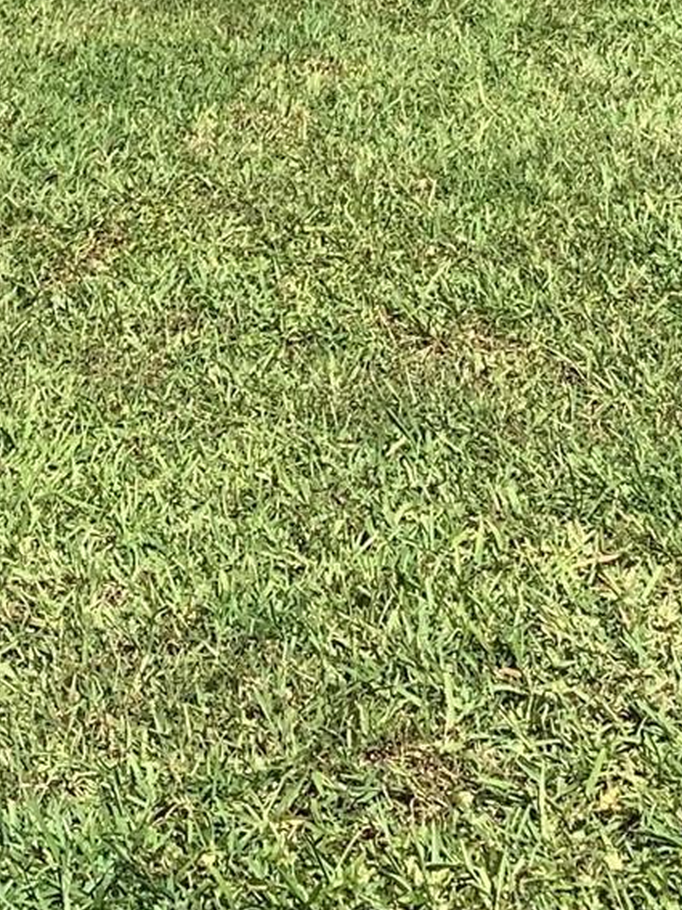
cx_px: 295
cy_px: -282
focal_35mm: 112
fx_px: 2943
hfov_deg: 13.2
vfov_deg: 16.6
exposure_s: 1/1359
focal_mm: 3.3
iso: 25
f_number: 2.4
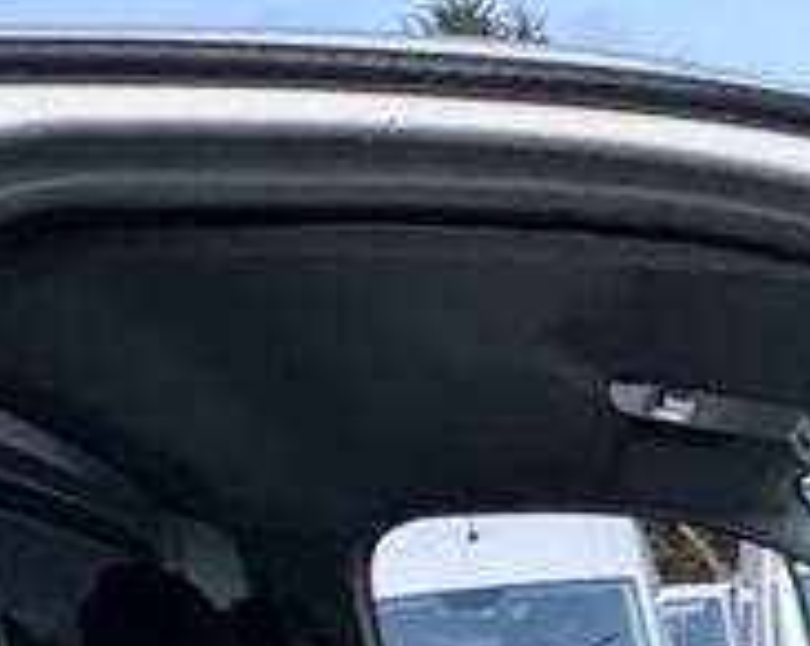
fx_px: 1604
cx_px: 974
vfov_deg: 19.0
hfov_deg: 25.4
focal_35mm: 67
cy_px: 1053
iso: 1000
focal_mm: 2.22
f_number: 2.2
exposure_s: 1/33
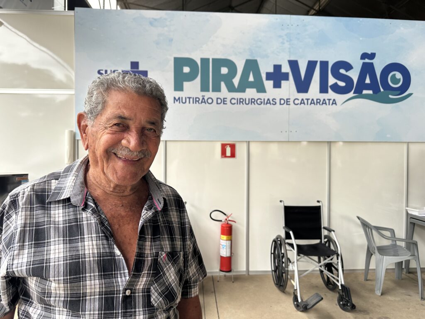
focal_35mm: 24
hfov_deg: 71.6
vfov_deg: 56.8
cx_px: 212
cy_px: 160
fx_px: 295
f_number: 1.78
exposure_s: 1/121
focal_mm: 6.86
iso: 80
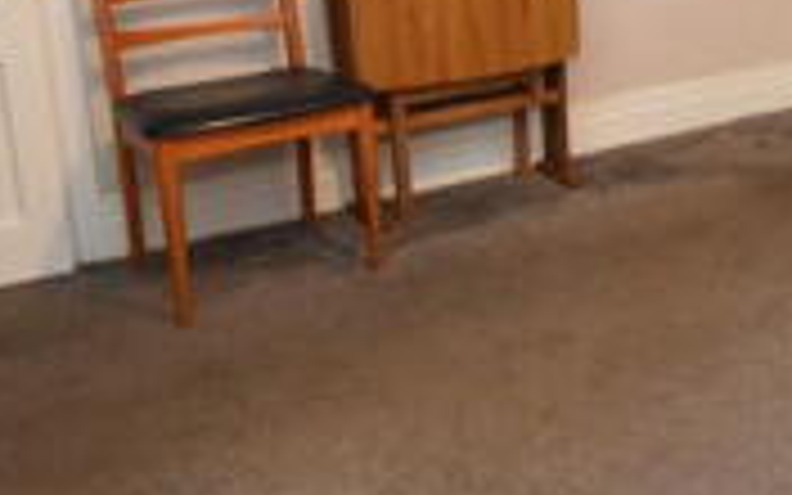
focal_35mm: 57
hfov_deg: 30.9
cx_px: 916
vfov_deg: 22.0
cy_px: 16
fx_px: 1230
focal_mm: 10
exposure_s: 1/60
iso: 1800
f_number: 3.5
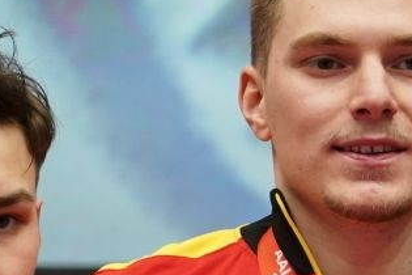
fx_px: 11501
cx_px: 607
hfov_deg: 2.0
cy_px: 580
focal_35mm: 1005
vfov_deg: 1.4
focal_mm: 176
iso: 1600
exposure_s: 1/500
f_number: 2.8
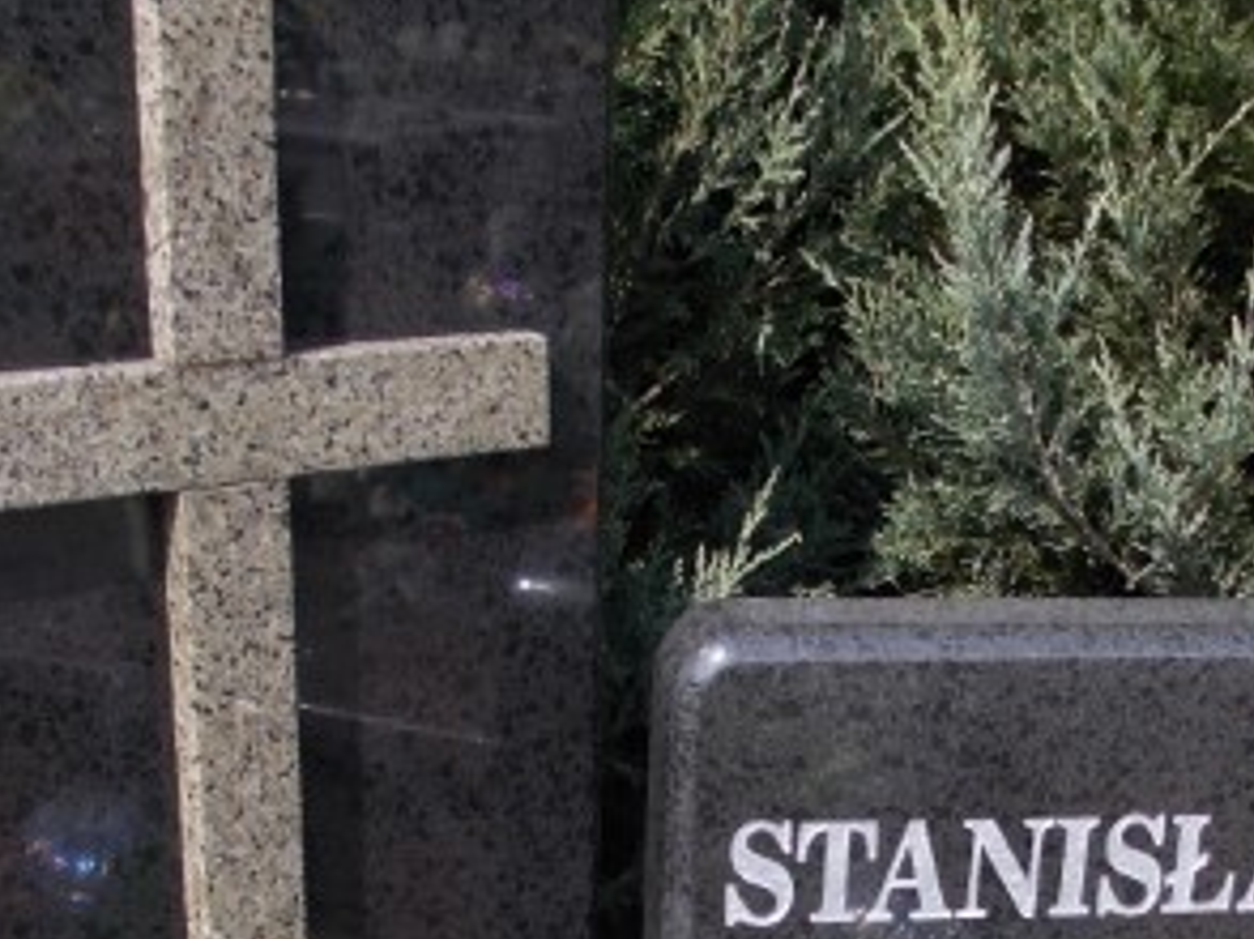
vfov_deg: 23.1
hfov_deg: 31.5
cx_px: 802
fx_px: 2208
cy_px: 909
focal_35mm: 61
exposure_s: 1/200
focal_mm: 4
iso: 80
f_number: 5.4
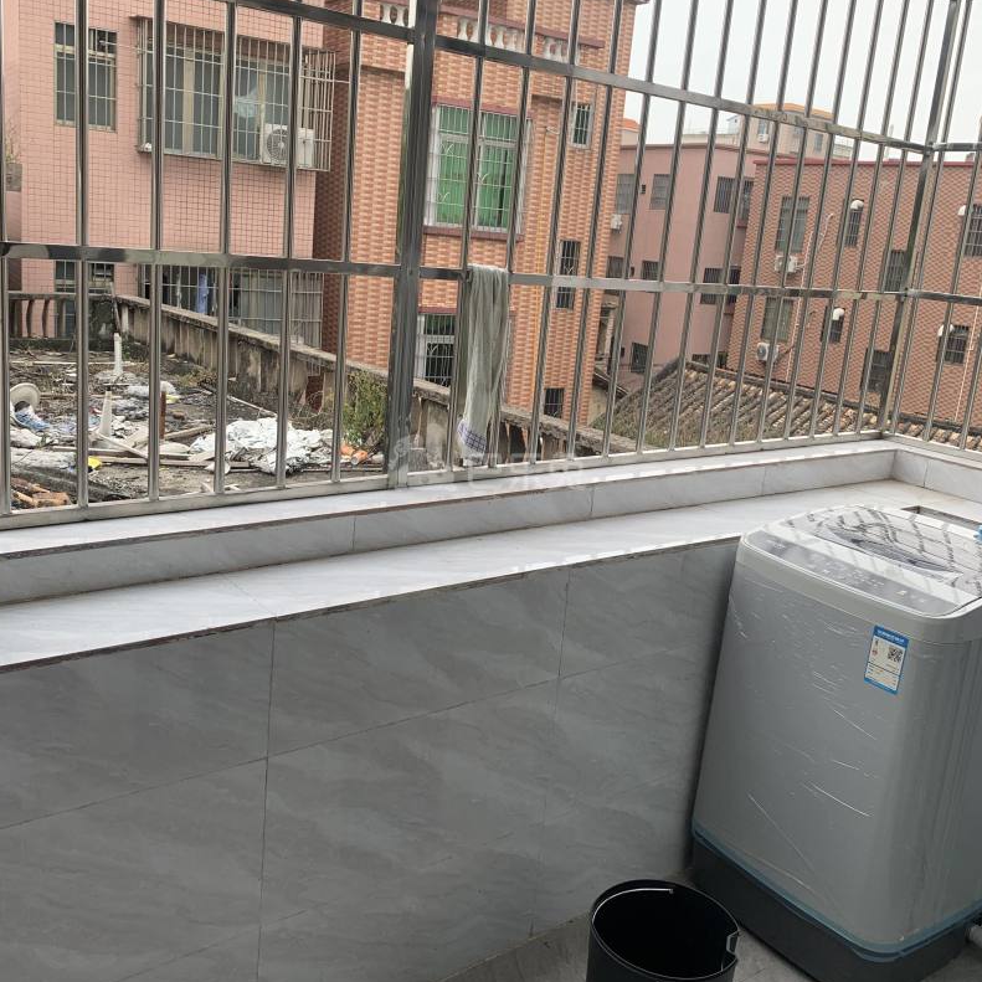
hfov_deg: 52.5
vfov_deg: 52.5
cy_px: 459
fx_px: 995
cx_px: 487
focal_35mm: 31
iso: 25
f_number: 1.8
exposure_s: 1/275
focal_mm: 4.25
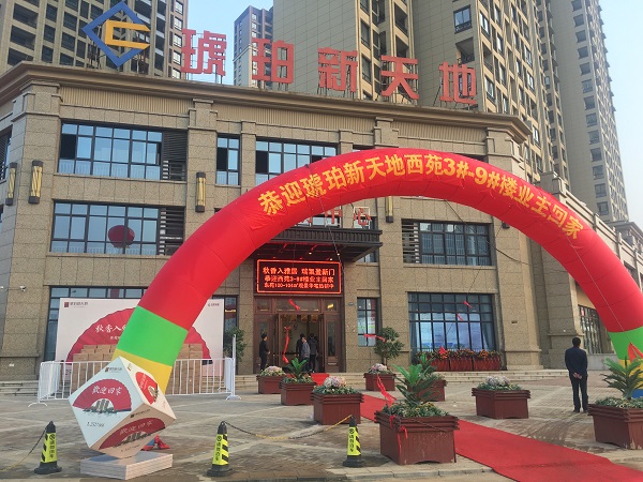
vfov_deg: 48.2
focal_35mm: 29
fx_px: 539
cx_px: 322
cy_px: 241
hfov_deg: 61.7
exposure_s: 1/100
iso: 25
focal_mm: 4.15
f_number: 2.2
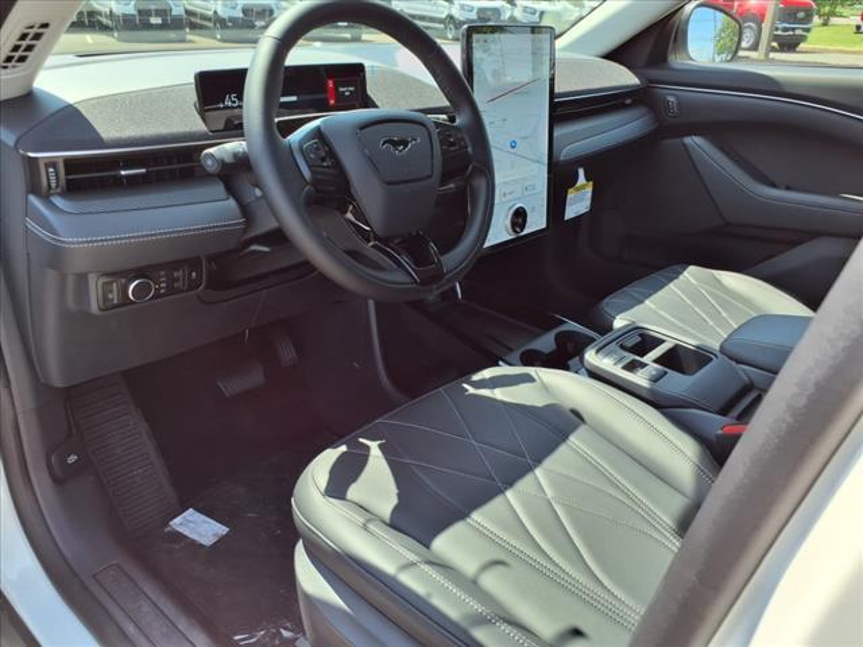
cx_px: 432
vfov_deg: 51.4
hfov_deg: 65.3
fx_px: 673
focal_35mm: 27
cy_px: 324
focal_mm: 3.58
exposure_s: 1/270
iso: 40
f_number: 1.9
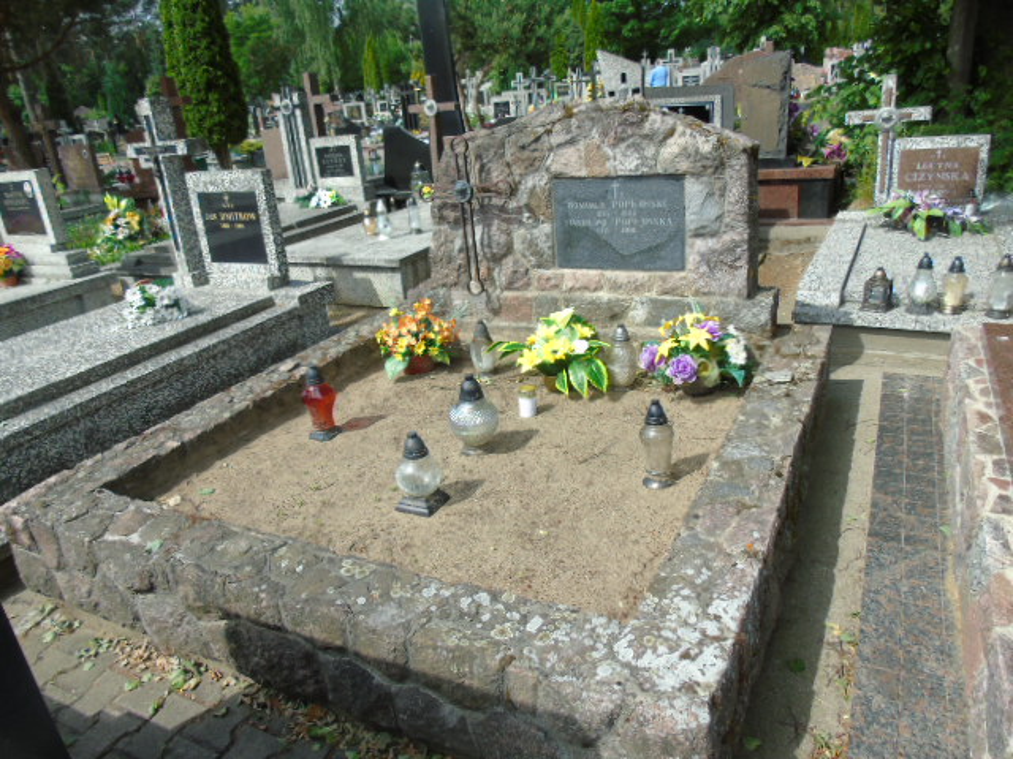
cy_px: 380
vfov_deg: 54.9
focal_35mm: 25
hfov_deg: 69.4
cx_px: 506
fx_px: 732
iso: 80
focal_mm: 4.4
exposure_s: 1/500
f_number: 3.4
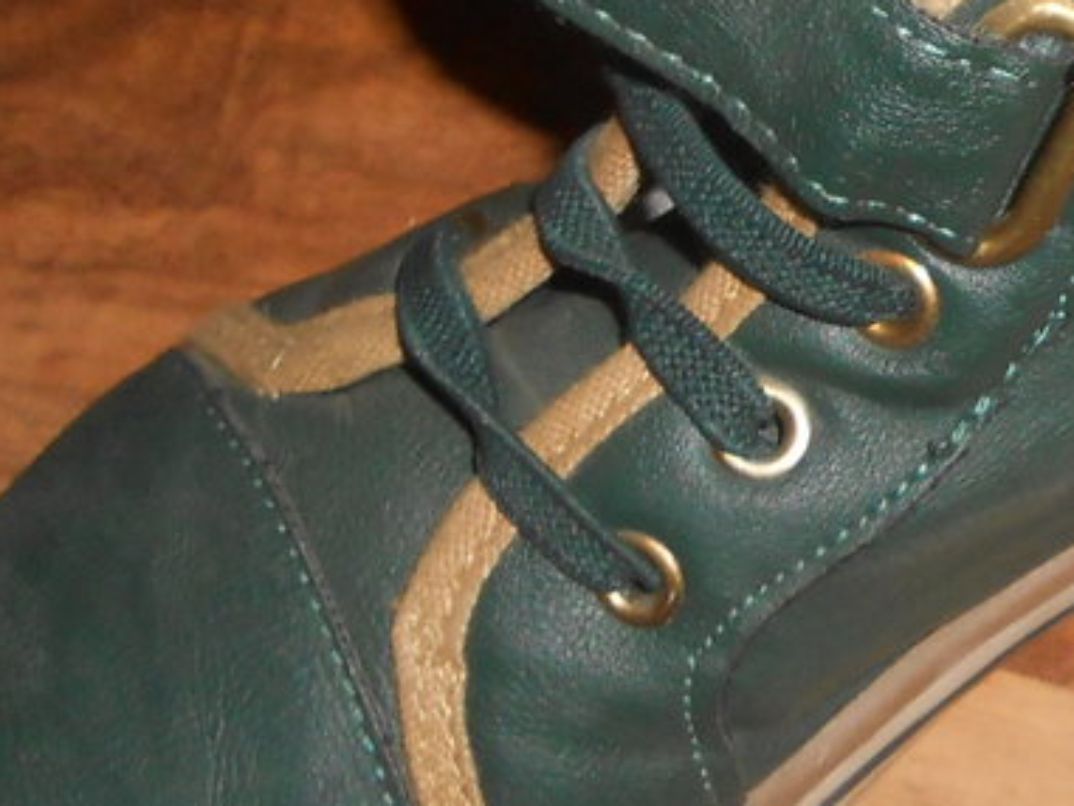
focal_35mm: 105
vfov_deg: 14.1
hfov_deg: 16.9
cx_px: 1622
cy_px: 476
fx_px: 3259
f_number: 11.9
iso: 200
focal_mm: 5.3
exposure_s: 1/25
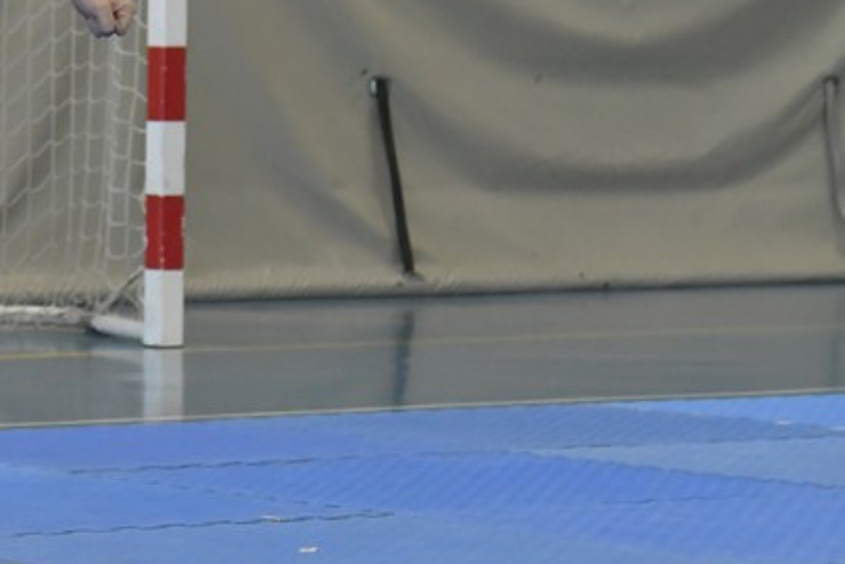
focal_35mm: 215
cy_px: 11
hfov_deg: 9.4
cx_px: -182
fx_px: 5046
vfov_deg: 6.4
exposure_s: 1/1000
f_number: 4
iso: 3200
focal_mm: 58
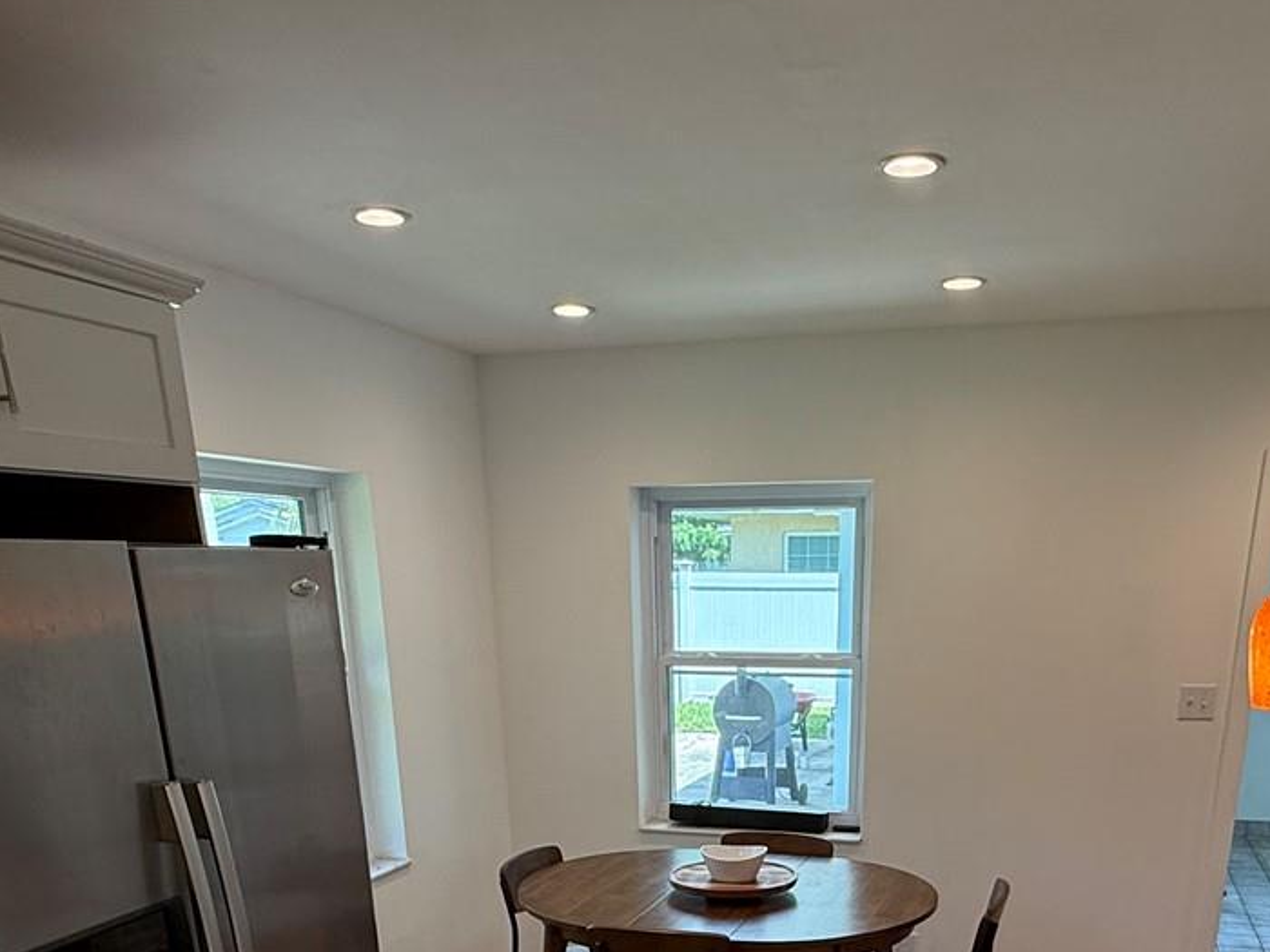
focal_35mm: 32
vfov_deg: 38.1
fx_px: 1174
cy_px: 1001
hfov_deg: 56.5
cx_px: 740
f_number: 2.2
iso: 125
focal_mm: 2.22
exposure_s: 1/120
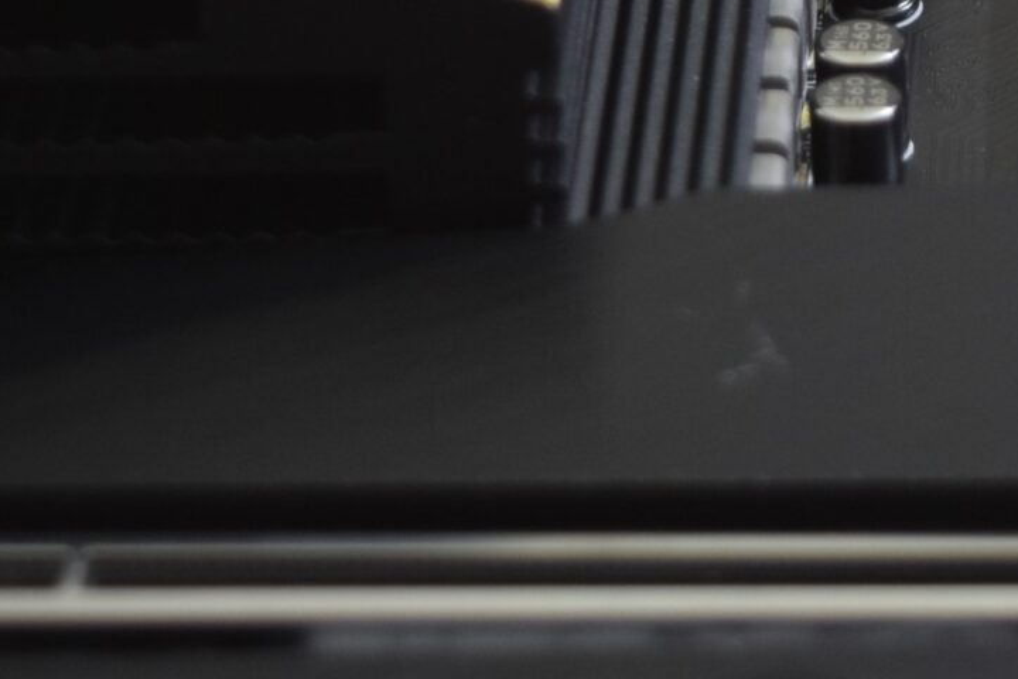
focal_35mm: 224
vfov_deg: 6.1
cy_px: -105
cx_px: 1356
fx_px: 6334
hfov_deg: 9.0
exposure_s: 1/4
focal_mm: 42
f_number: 5
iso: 400
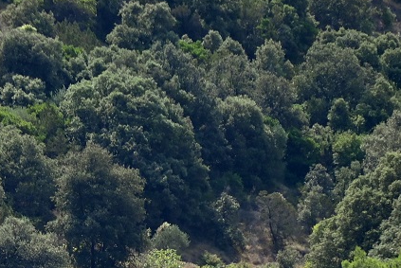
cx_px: -91
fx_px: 11853
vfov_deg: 1.3
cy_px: 445
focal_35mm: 1063
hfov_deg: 1.9
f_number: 5.6
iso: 250
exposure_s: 1/1250
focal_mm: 300
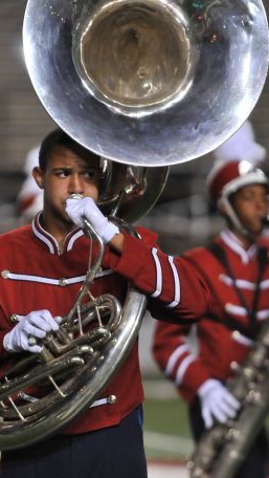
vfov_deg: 5.2
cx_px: 70
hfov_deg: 2.9
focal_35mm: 413
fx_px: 5229
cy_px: 297
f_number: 2.8
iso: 800
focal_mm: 200
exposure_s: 1/500
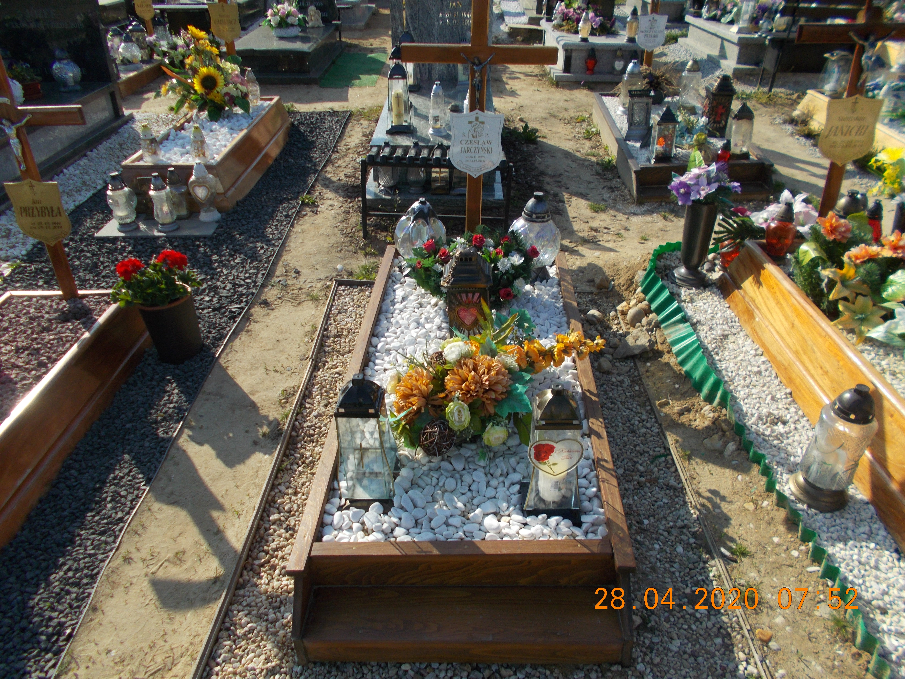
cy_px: 340
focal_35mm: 26
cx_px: 452
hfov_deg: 67.3
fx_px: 680
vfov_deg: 53.1
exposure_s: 1/160
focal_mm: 4.6
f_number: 8
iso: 80
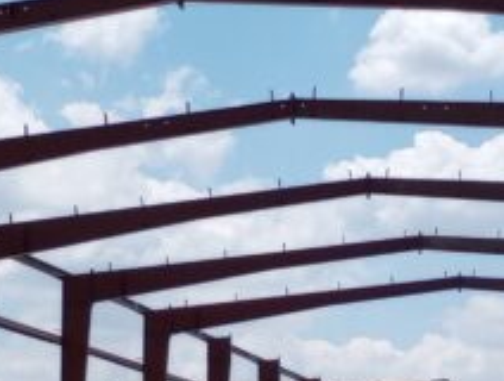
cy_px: 246
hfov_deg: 14.5
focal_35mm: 135
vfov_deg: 11.0
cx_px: 138
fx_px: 1970
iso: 112
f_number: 1.8
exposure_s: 1/966
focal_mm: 4.27
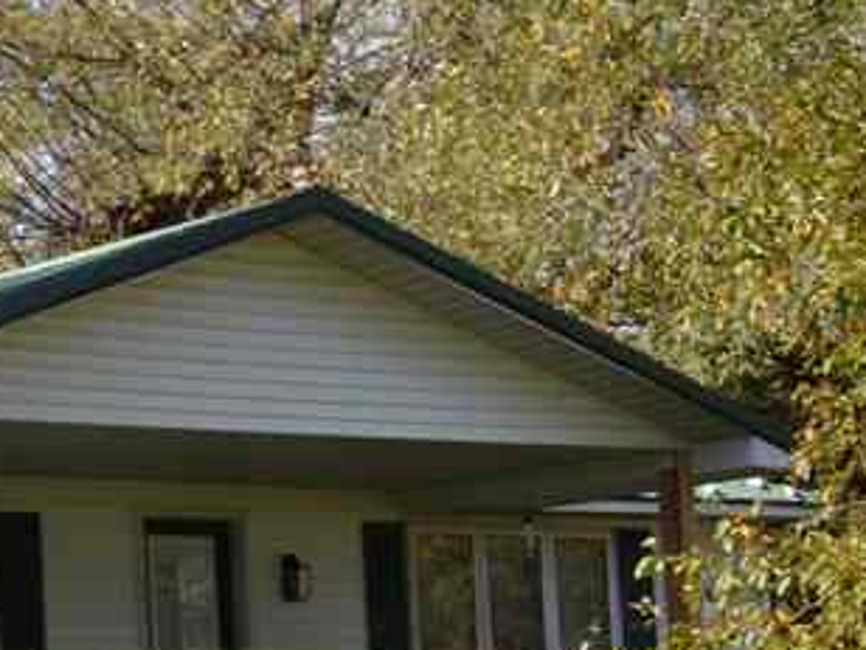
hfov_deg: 15.0
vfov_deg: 13.5
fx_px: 2702
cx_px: -829
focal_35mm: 108
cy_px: 632
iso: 100
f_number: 7.1
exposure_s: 1/200
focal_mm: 18
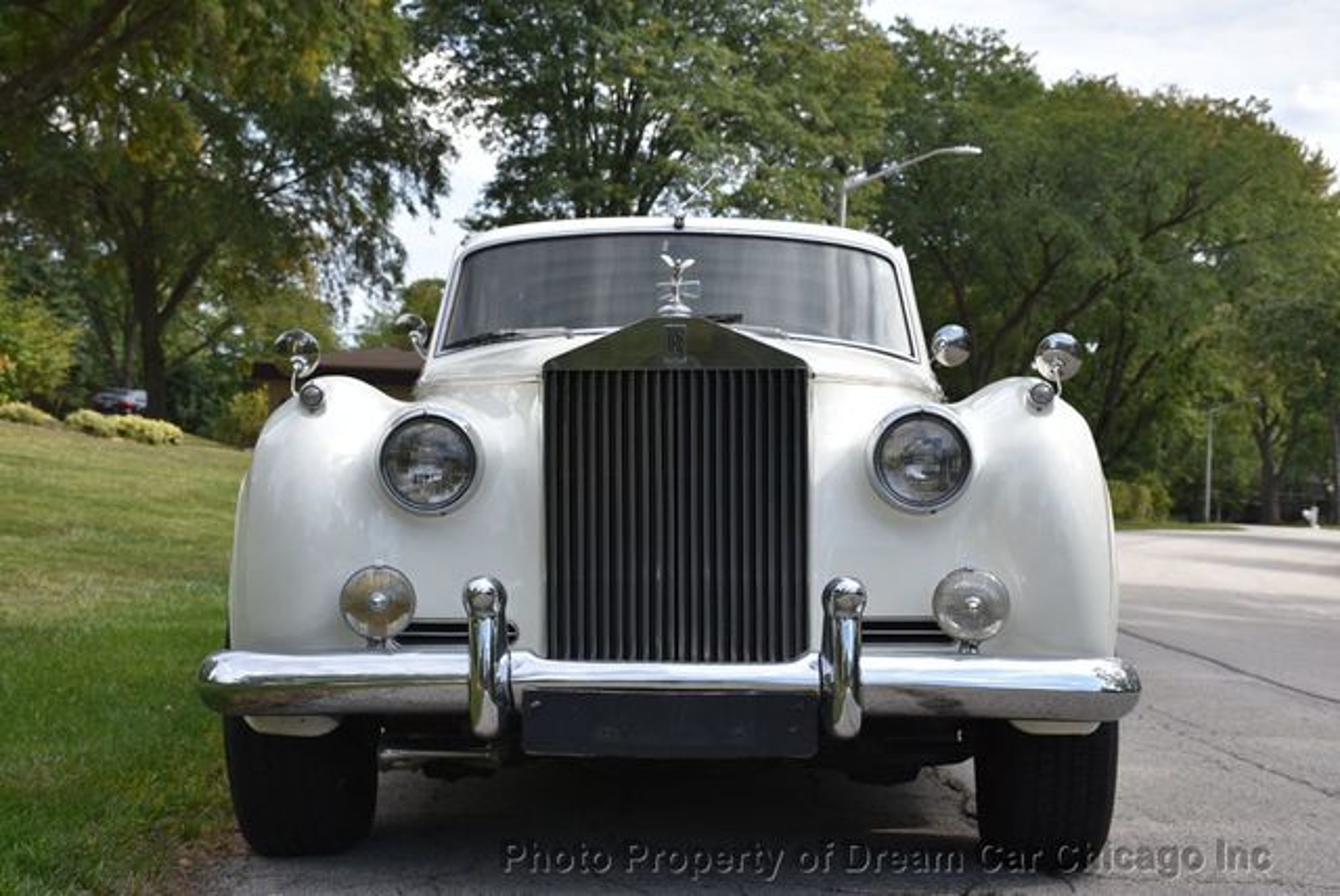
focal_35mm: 57
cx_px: 670
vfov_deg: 23.8
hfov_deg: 35.0
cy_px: 448
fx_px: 2124
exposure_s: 1/500
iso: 250
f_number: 8
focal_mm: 38
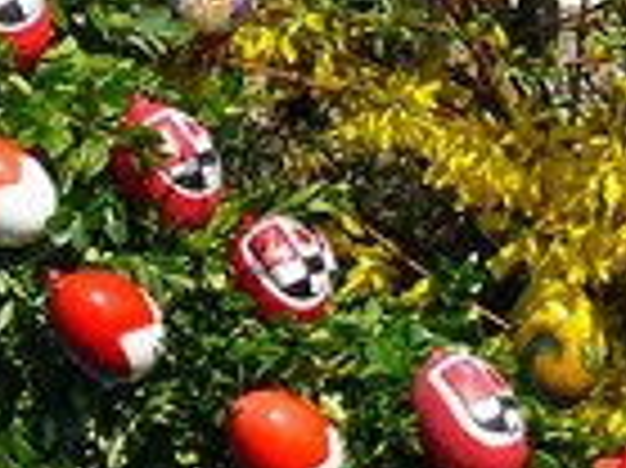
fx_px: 9359
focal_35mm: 518
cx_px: -959
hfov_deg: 3.8
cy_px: -333
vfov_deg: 2.9
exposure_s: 1/200
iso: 100
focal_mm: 20.3
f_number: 5
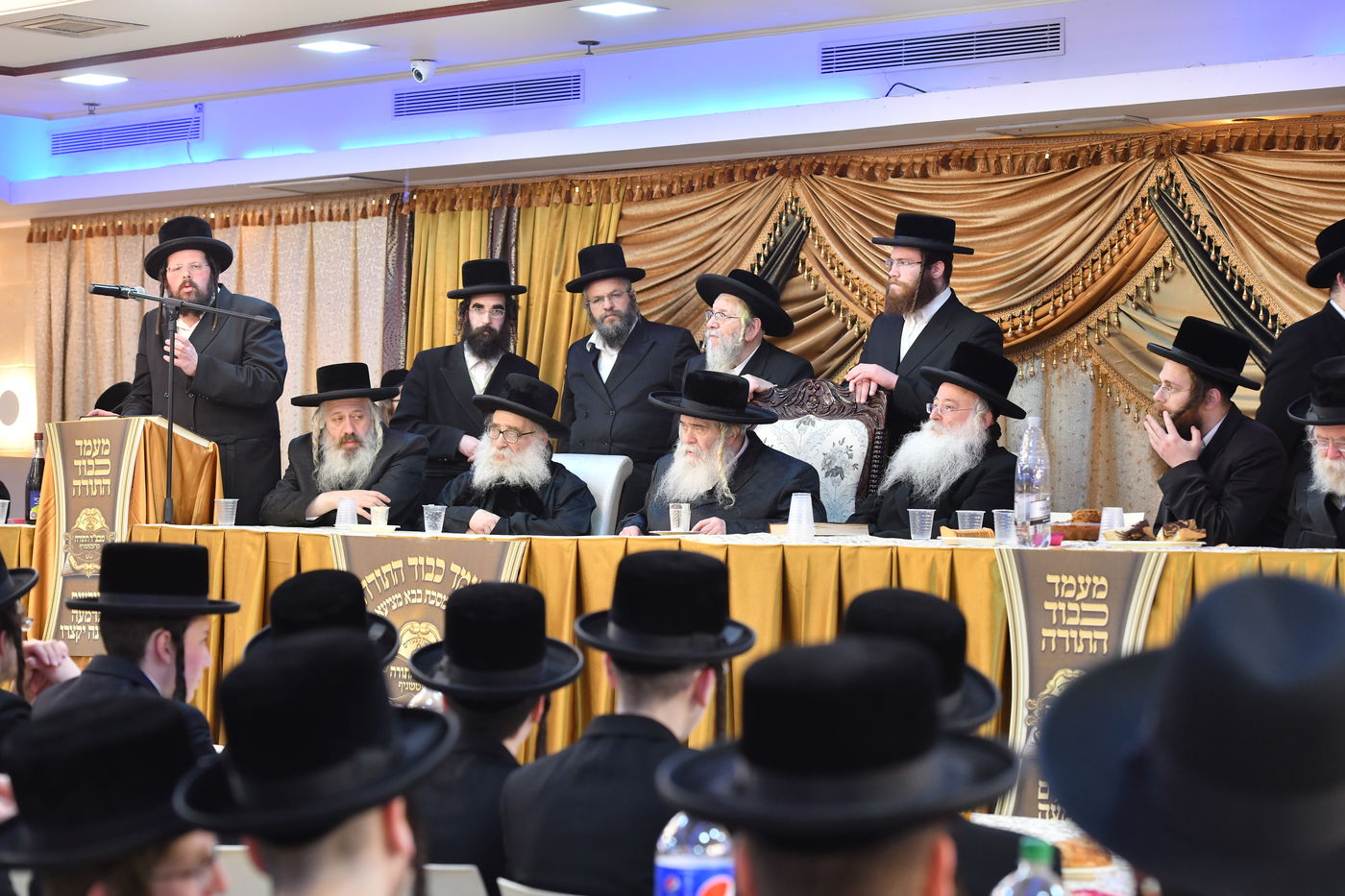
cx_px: 672
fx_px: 3063
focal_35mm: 82
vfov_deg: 16.6
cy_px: 448
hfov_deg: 24.8
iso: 1250
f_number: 5.6
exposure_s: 1/125
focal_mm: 82
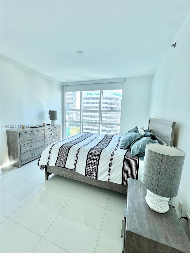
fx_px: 95
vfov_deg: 106.2
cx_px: 95
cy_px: 126
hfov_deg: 89.9
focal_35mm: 13
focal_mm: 1.57
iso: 64
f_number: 1.8
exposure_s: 1/120
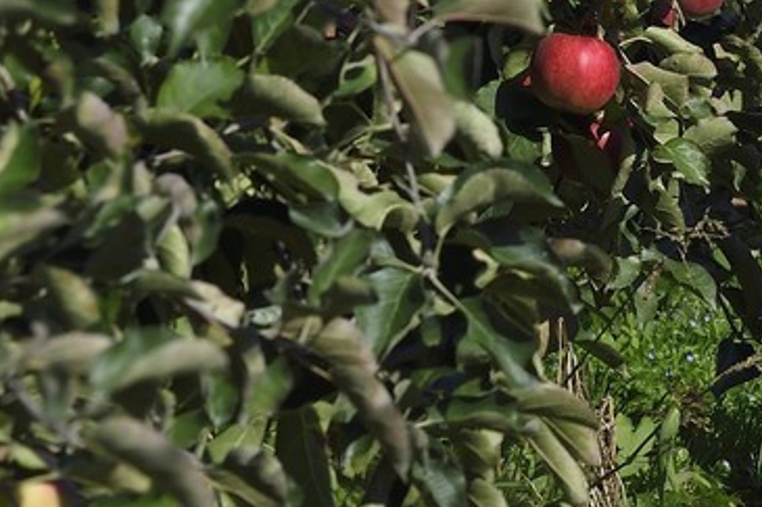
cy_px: -186
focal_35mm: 877
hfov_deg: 2.3
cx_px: 1599
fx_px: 18554
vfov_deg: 1.6
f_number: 13
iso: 200
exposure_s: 1/250
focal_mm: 200
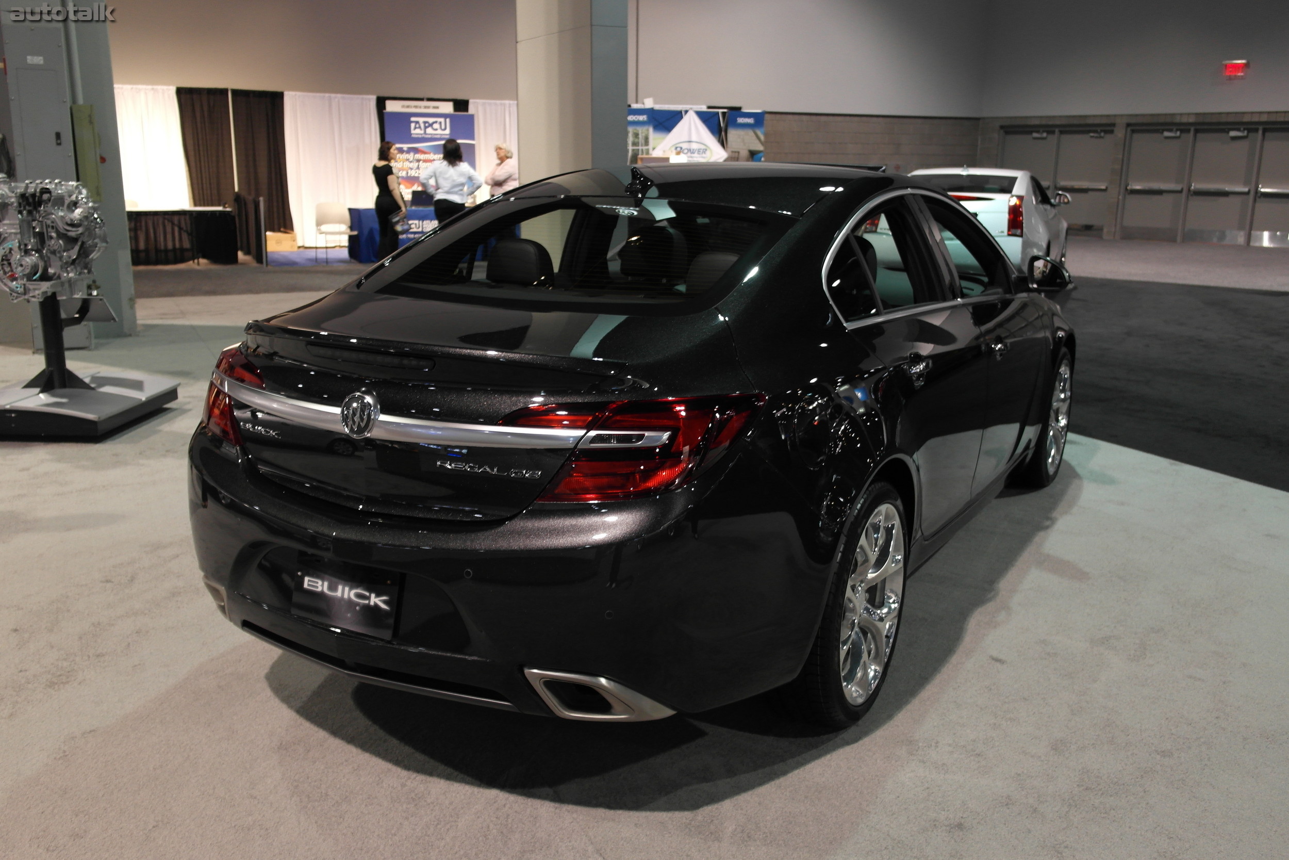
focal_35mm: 30
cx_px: 644
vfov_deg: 43.6
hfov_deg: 61.9
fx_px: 1074
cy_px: 430
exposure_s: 1/20
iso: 400
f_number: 3.5
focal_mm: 20
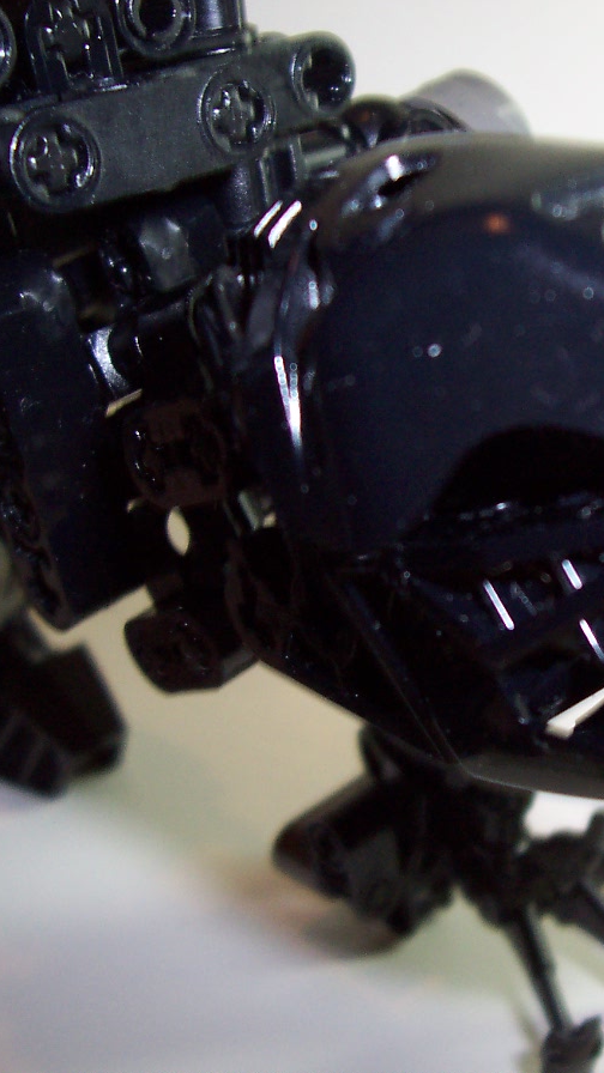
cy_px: 536
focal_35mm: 54
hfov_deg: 21.6
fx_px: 1538
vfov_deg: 38.5
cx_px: 578
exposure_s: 1/60
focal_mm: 5.6
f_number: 2.8
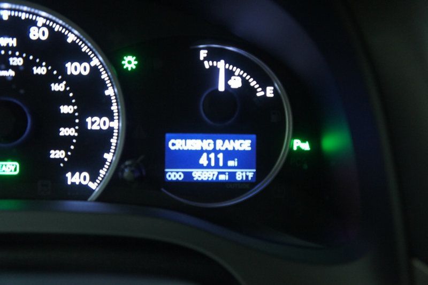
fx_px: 552
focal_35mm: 46
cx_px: 214
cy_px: 142
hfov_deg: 42.4
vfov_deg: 28.9
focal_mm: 31
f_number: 4.5
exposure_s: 1/10
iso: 1600
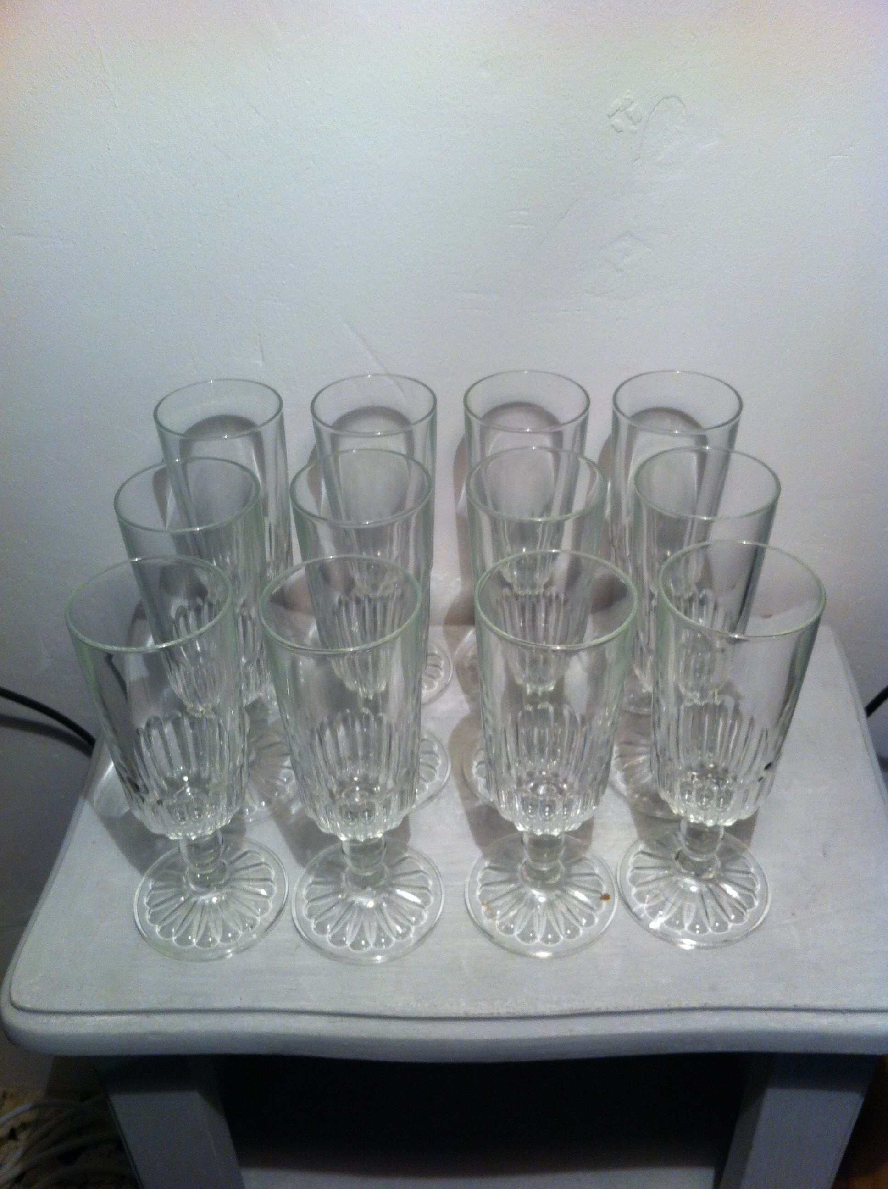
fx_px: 1200
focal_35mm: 35
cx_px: 444
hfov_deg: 40.6
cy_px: 594
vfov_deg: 52.7
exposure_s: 1/17
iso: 100
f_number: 2.8
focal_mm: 3.85
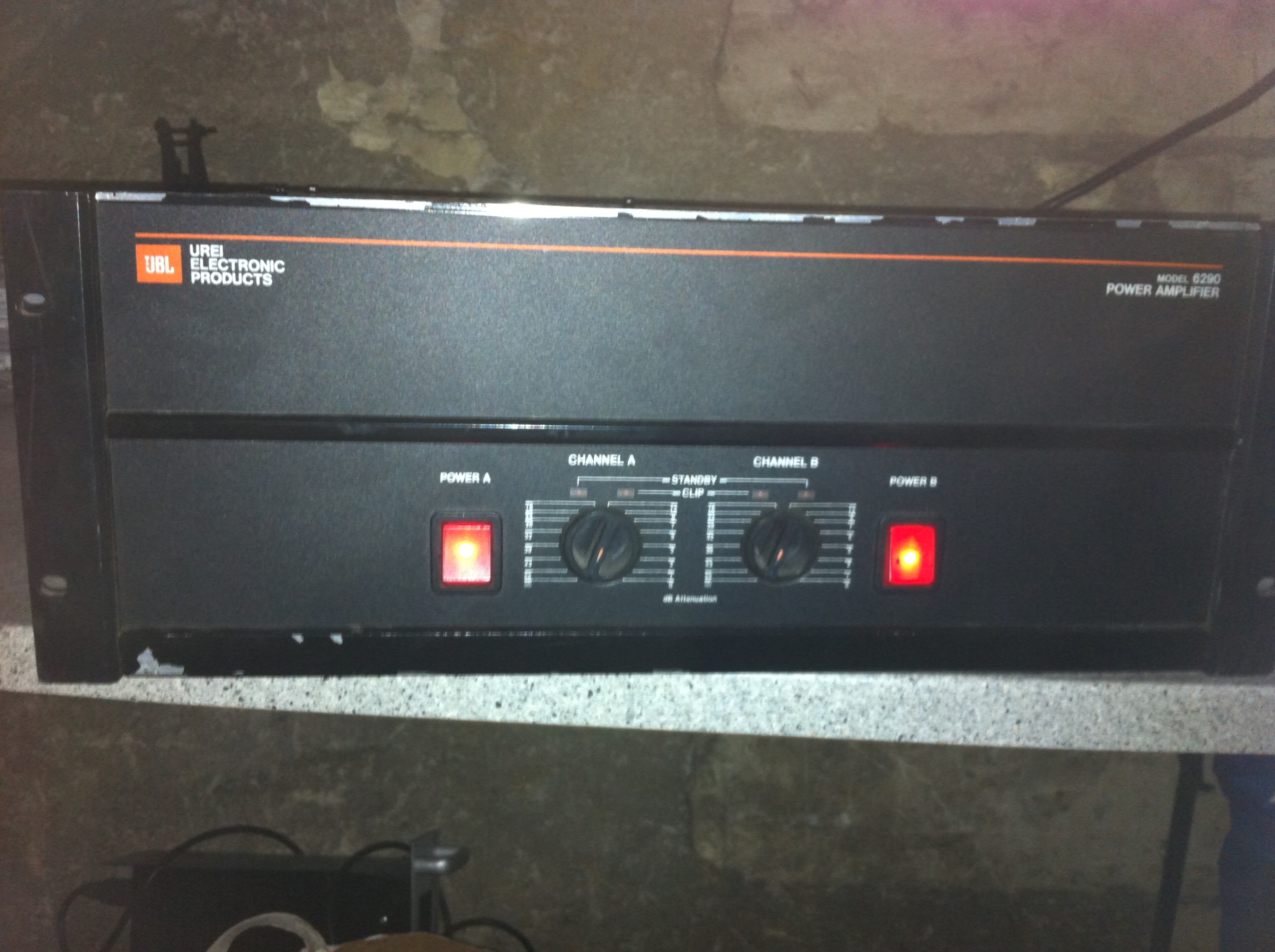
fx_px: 1287
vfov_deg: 40.6
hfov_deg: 52.7
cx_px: 638
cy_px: 476
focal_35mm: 35
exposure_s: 1/17
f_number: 2.8
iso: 160
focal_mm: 3.85
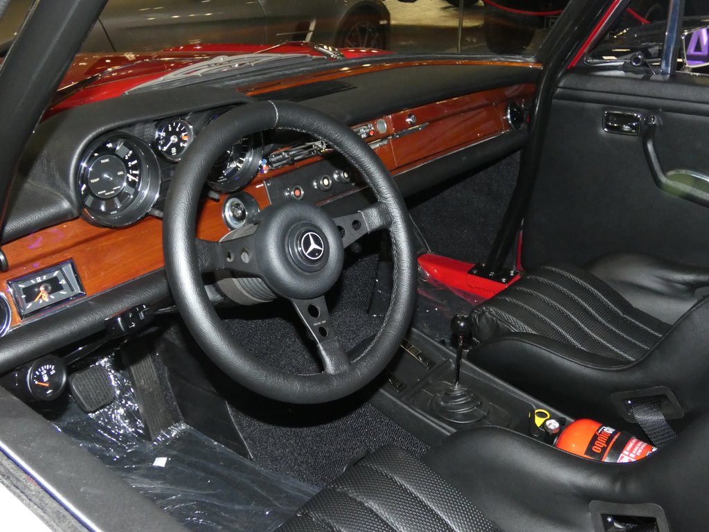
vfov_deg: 40.7
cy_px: 266
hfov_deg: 52.6
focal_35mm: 35
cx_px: 354
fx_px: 717
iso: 800
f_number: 3.4
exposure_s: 1/250
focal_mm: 6.2
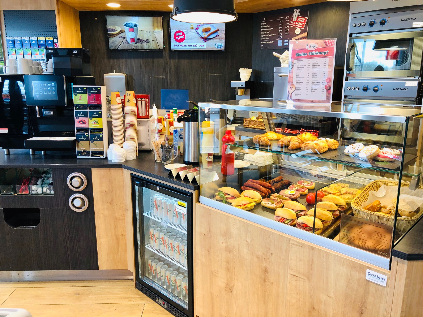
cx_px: 212
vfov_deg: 49.7
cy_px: 158
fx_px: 342
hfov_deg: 63.4
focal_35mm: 28
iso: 32
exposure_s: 1/33
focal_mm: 4
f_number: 1.8
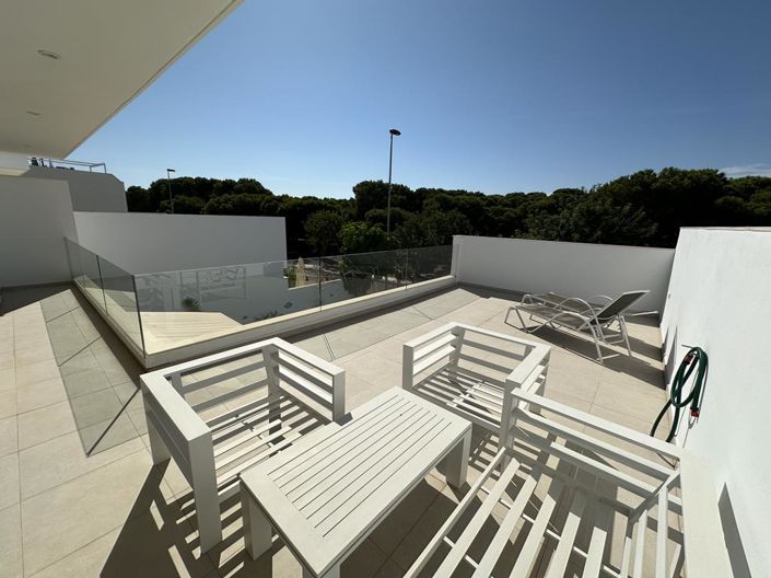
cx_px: 386
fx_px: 312
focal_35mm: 14
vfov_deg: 85.6
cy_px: 289
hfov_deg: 102.1
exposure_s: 1/5051
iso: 50
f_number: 2.2
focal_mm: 2.22
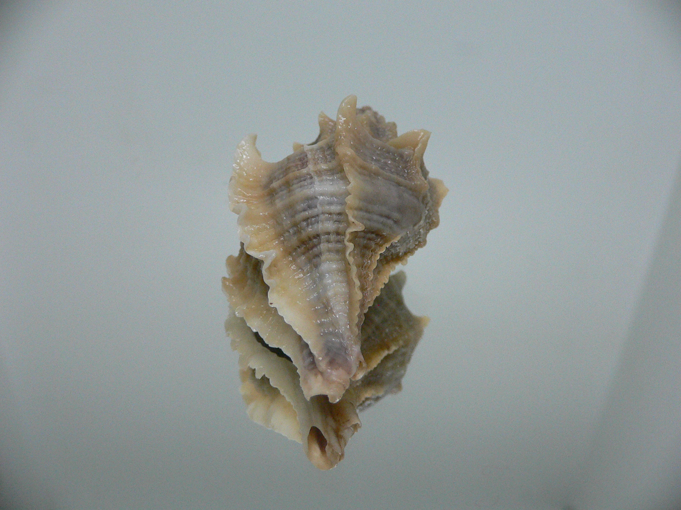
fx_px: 689
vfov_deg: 40.7
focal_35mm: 35
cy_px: 255
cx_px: 340
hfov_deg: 52.6
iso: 200
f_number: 2.8
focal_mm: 4.6
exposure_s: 1/60
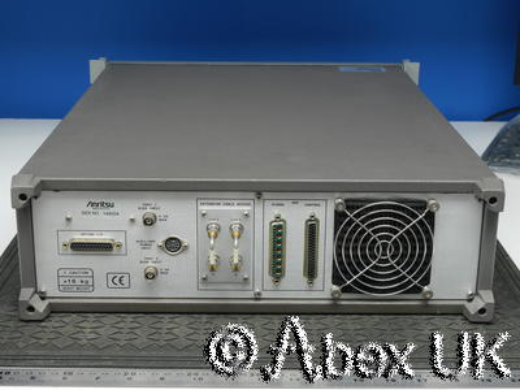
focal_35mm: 64
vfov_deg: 22.9
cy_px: 195
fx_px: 961
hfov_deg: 30.3
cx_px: 260
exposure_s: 1/6
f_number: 11
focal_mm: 32
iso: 400
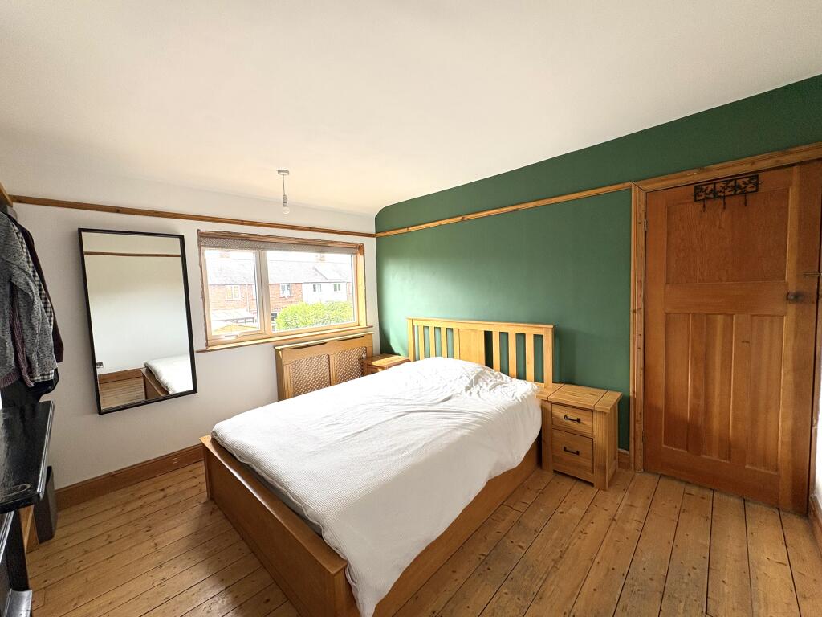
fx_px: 332
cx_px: 411
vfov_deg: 85.7
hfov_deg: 102.1
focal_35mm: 14
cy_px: 308
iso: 40
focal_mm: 2.22
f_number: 2.2
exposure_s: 1/120
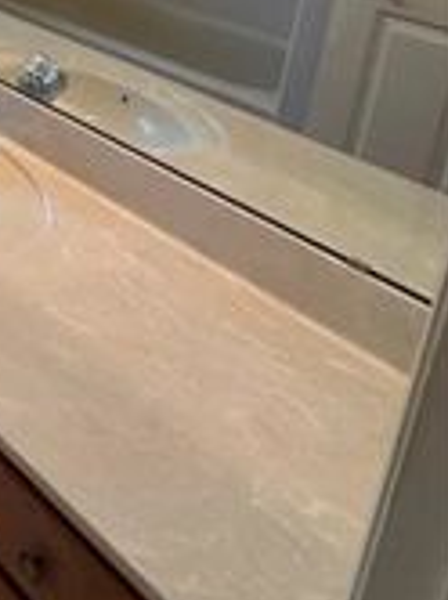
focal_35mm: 45
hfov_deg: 23.8
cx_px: -262
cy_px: -87
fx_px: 779
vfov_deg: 35.0
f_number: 2.2
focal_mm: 2.22
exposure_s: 1/120
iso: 100
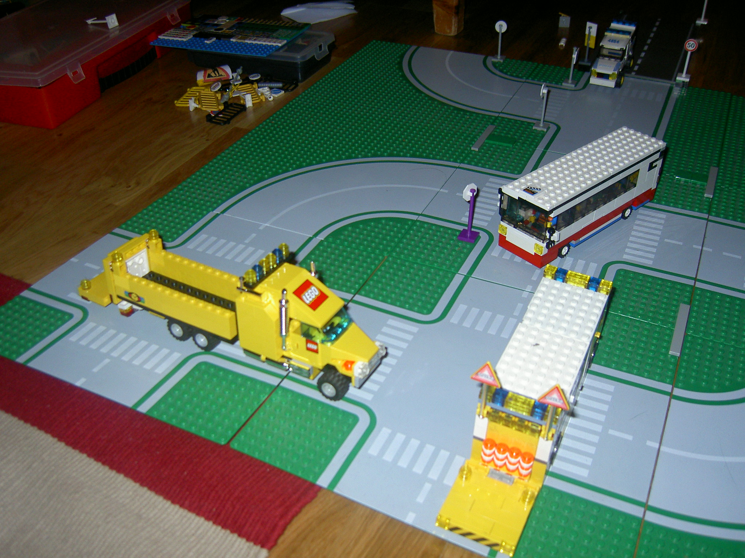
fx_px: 732
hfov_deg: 54.0
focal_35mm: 34
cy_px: 279
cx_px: 372
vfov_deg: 41.8
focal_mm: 5.6
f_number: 2.8
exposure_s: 1/60
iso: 100
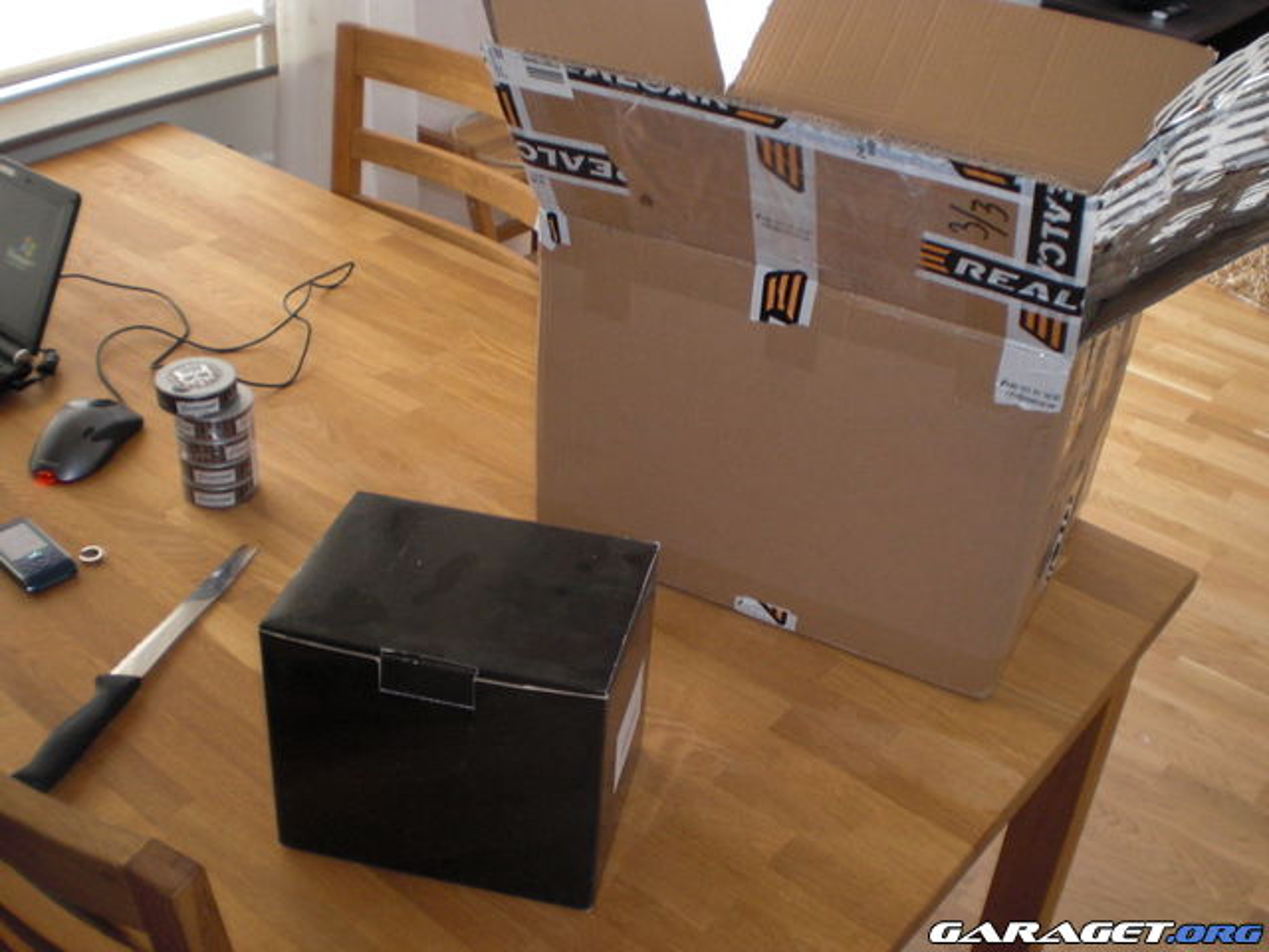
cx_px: 634
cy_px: 476
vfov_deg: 37.7
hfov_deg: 49.0
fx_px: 1393
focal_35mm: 38
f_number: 3.1
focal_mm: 6.3
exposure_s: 1/30
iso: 200
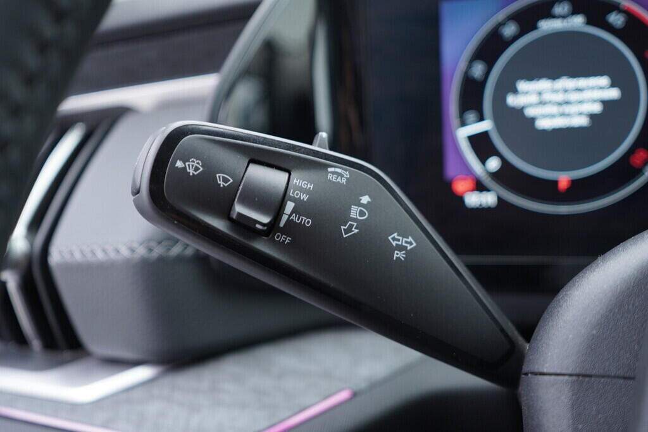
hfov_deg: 53.1
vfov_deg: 36.9
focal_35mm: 36
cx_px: 324
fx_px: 648
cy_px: 216
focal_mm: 24
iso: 250
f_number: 2.8
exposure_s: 1/40
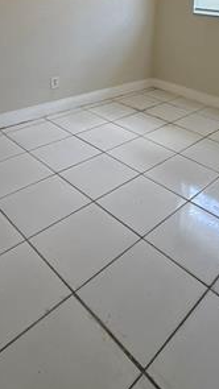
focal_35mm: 31
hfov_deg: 36.8
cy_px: 41
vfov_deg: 54.7
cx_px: 166
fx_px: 320
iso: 80
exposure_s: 1/30
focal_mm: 2.22
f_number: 2.2
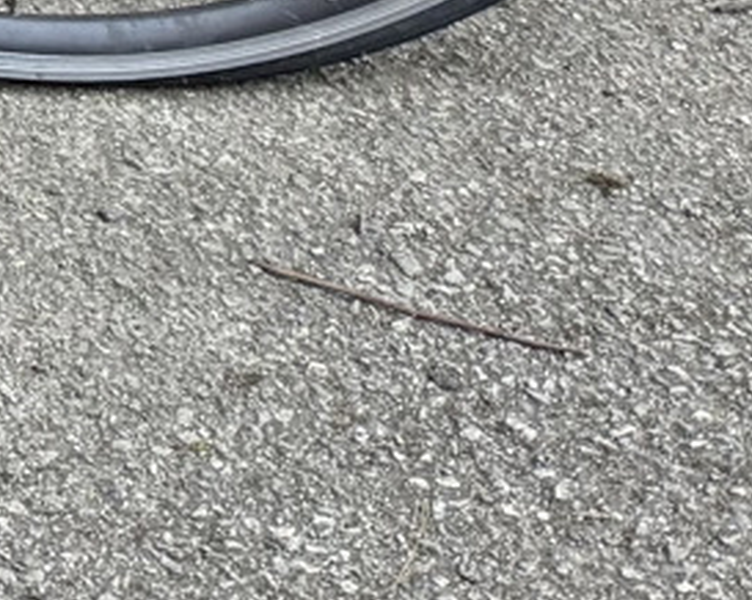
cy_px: -1024
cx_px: -1209
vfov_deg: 8.3
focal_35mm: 165
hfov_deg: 9.9
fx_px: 3670
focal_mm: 6.76
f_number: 1.78
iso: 200
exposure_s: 1/77
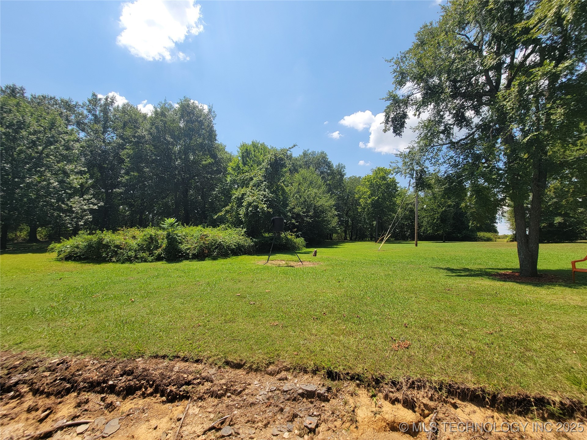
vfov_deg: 89.9
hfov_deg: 106.2
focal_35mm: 13
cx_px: 294
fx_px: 220
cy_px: 220
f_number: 2.2
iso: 50
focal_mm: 2.2
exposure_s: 1/1718
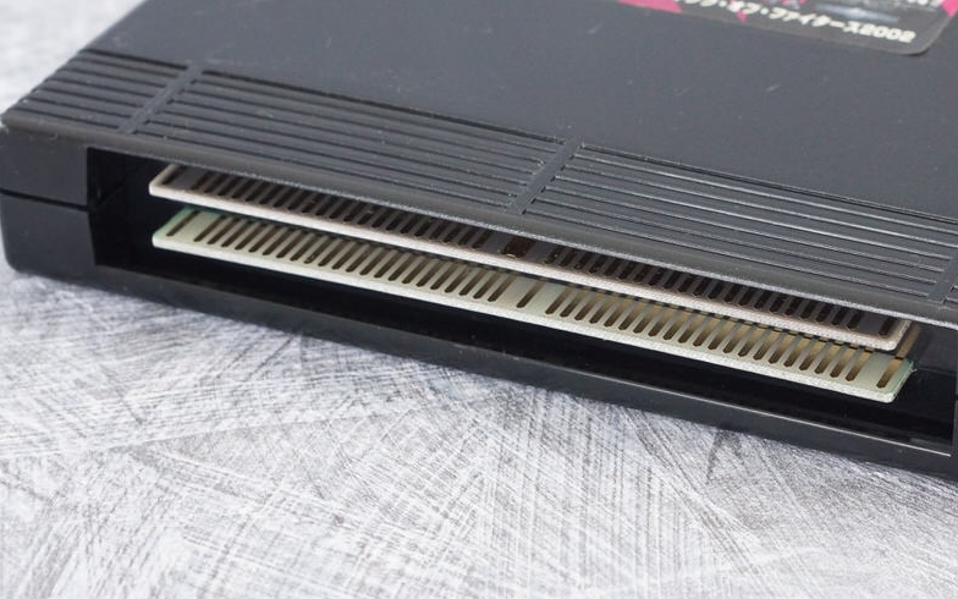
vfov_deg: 11.2
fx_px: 3055
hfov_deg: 17.8
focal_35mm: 117
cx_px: 634
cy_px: 155
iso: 1600
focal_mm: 50
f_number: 6.3
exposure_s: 1/60
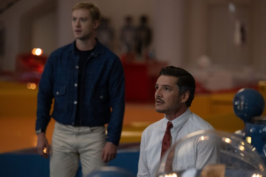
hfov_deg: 15.2
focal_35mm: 135
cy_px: 88
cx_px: 133
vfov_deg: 10.2
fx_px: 997
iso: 3200
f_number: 3.2
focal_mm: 135
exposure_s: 1/160
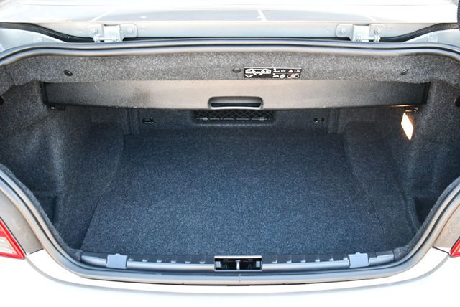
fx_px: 512
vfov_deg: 33.5
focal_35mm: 40
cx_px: 230
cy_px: 154
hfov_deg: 48.4
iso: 800
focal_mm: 20
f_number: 3.8
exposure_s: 1/160
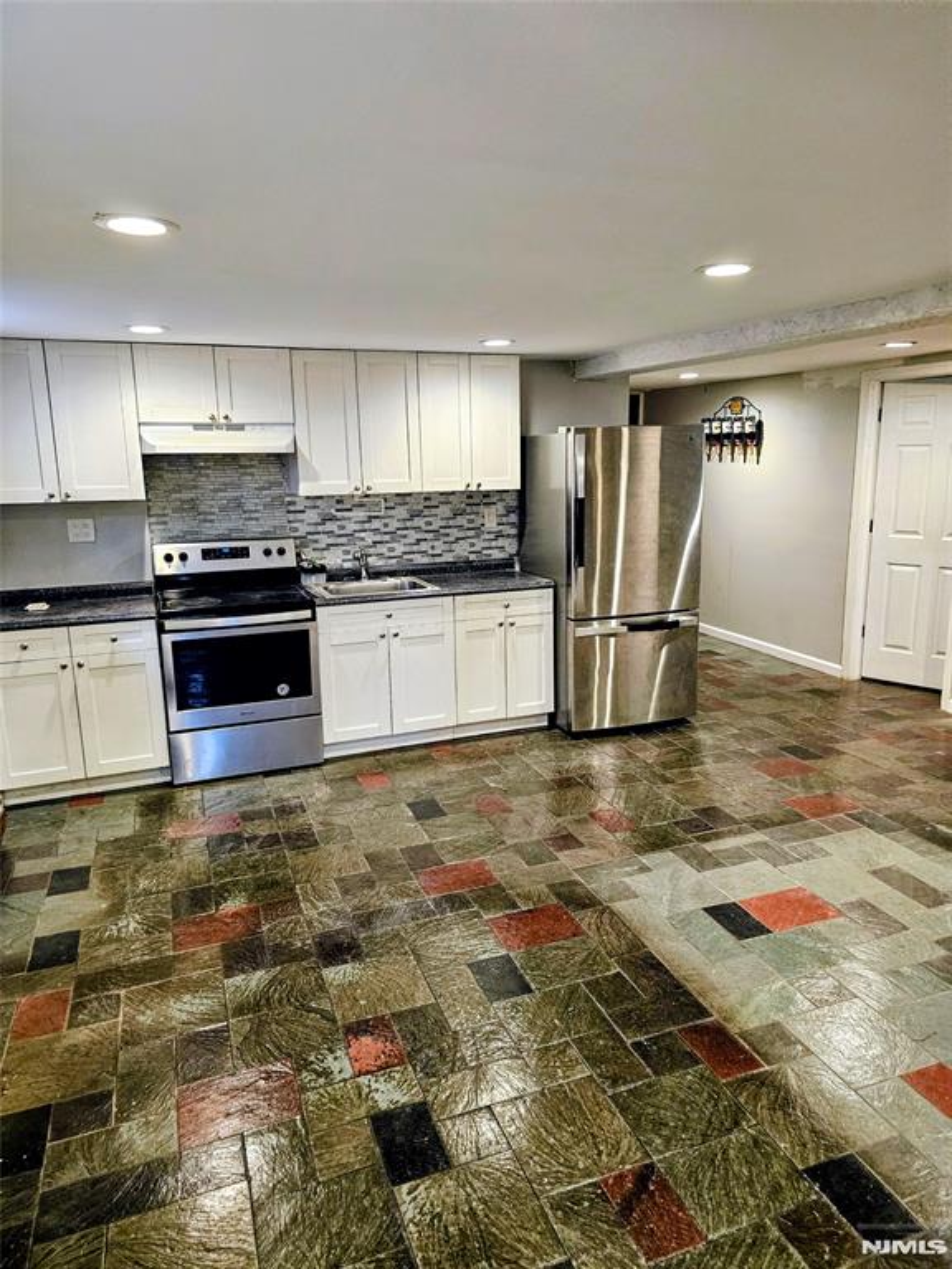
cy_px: 634
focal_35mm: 23
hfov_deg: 58.9
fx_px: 843
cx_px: 476
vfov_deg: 73.9
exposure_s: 1/120
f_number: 1.7
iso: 640
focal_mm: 6.3
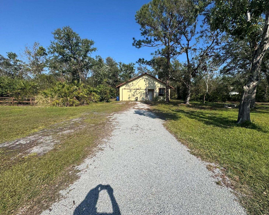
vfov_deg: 84.0
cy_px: 105
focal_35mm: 15
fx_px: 119
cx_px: 144
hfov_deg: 96.6
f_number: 2.2
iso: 50
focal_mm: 2.22
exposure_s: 1/2494
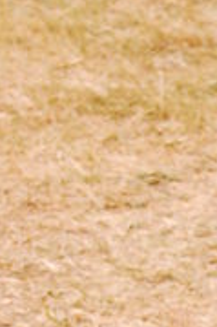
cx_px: 604
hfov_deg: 2.9
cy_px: 928
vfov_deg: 4.2
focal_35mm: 472
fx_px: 4274
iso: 400
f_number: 9
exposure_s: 1/320
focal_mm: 55
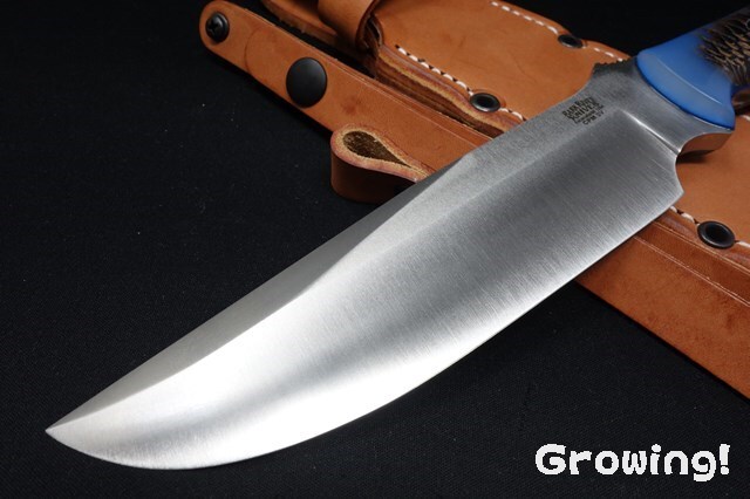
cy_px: 250
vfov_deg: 46.4
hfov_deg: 65.5
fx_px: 583
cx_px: 375
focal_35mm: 28
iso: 400
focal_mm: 10.4
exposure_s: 1/30
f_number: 8
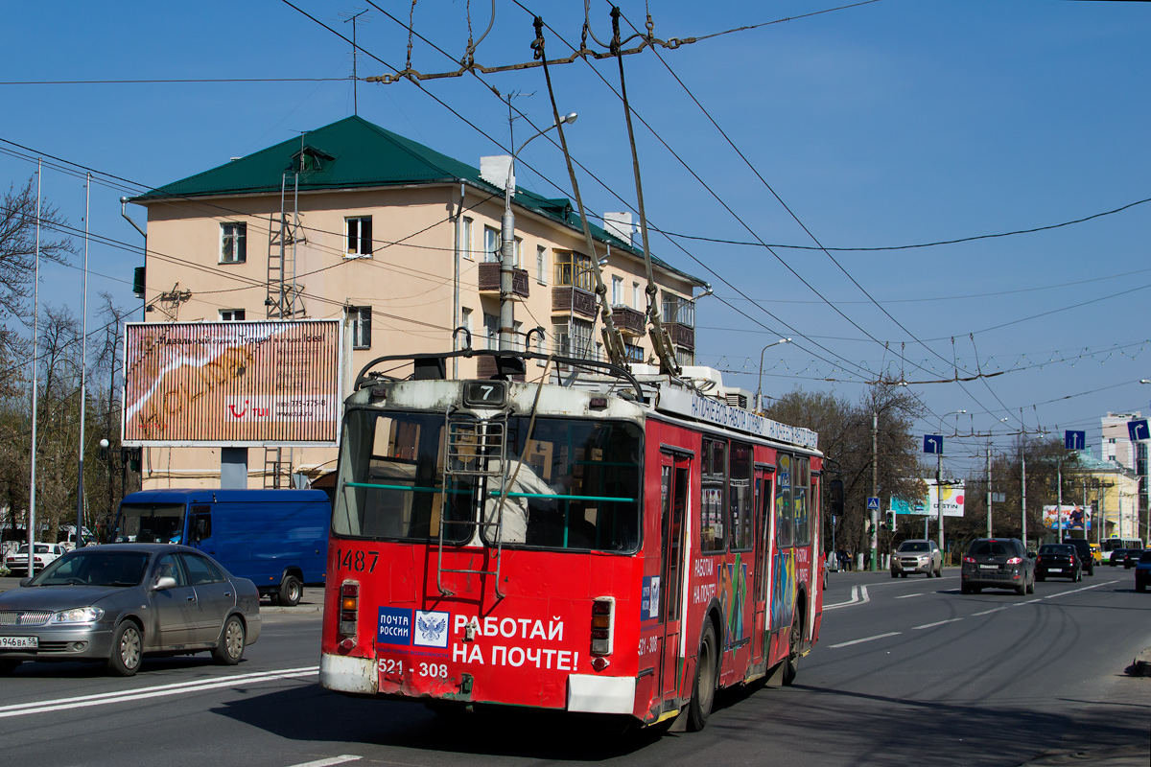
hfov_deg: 37.9
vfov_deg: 25.8
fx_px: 1678
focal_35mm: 52
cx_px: 576
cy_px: 384
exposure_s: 1/1600
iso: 200
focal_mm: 35
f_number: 6.3
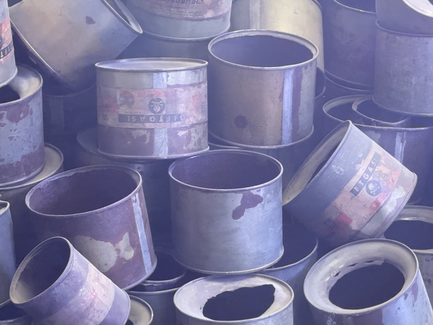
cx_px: 216
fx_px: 1502
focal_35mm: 120
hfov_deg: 16.4
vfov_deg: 12.4
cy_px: 162
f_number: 2.8
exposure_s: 1/40
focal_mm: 15.66
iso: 800
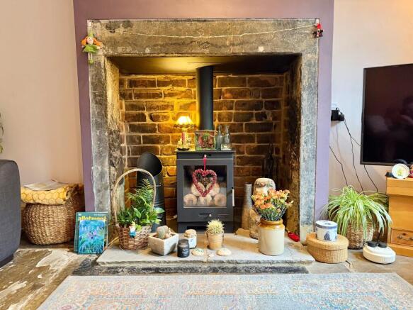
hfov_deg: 71.6
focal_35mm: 24
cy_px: 155
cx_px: 206
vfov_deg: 56.8
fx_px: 286
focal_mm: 6.76
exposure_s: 1/50
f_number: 1.78
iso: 800
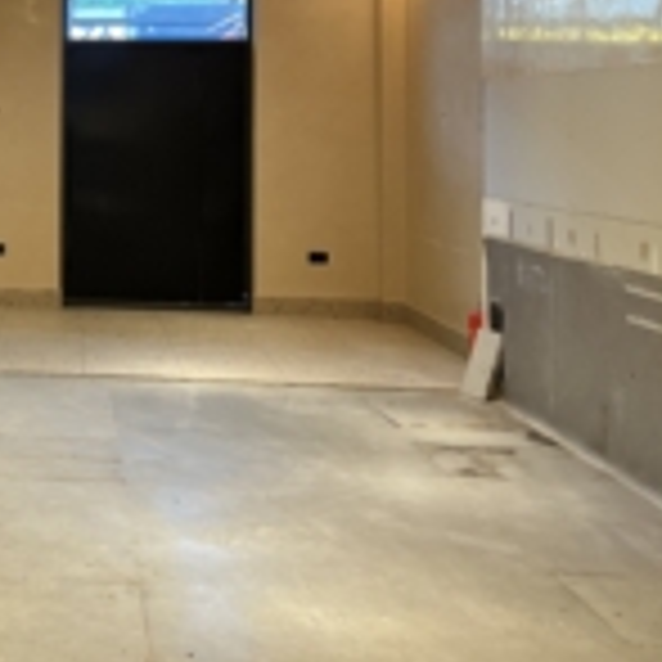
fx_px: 1385
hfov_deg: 24.5
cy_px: 90
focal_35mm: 64
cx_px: -117
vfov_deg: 26.2
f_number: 1.6
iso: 100
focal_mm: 5.1
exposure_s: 1/100
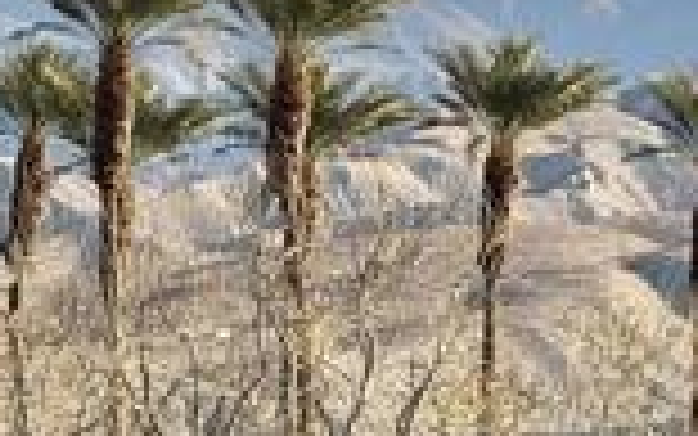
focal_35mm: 524
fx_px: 9972
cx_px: 1211
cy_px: 301
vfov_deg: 2.5
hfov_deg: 4.0
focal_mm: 15.66
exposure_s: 1/1096
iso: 50
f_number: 2.8
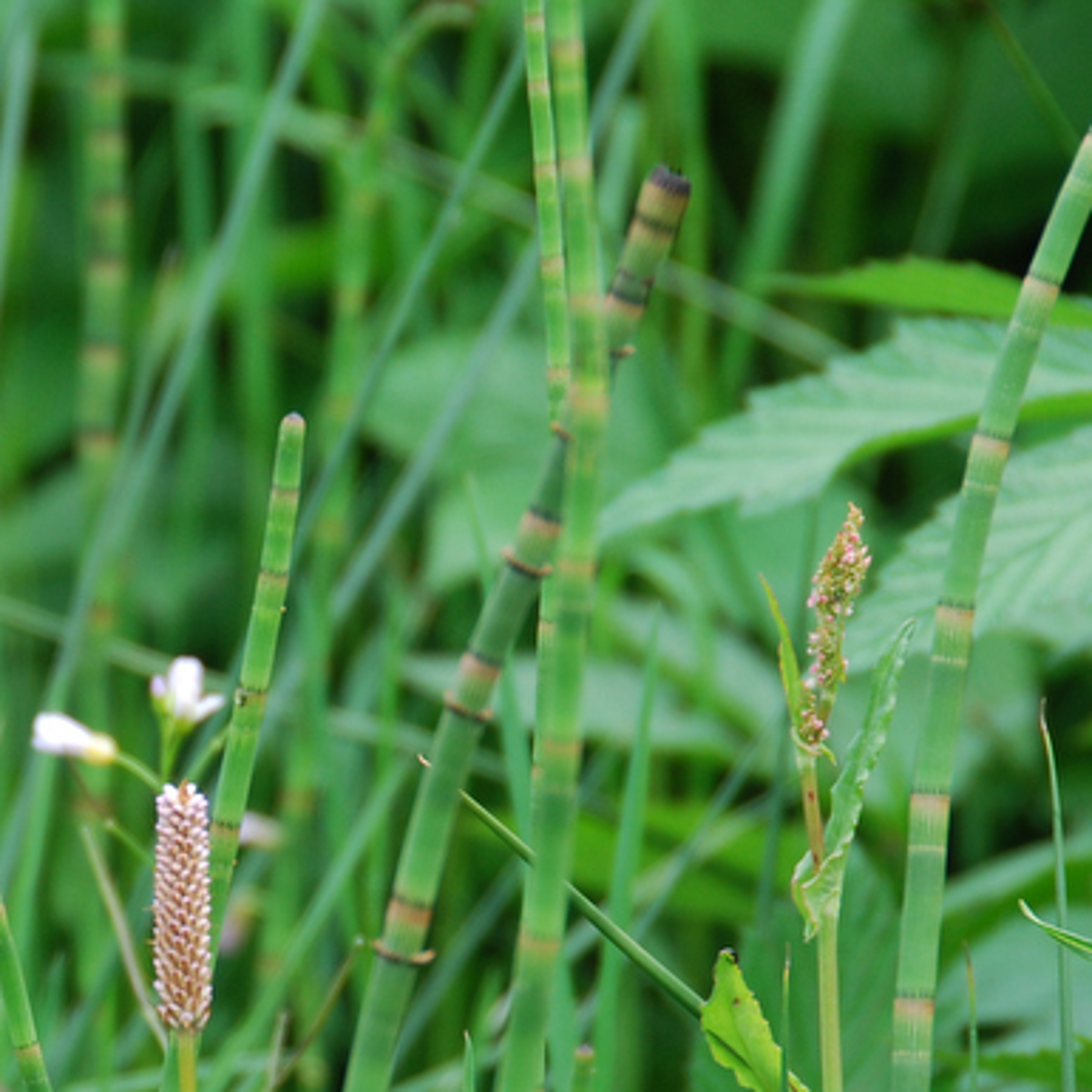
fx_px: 24234
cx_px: 122
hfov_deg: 2.6
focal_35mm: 679
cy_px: 796
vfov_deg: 2.6
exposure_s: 1/125
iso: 200
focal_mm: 200
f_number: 7.1
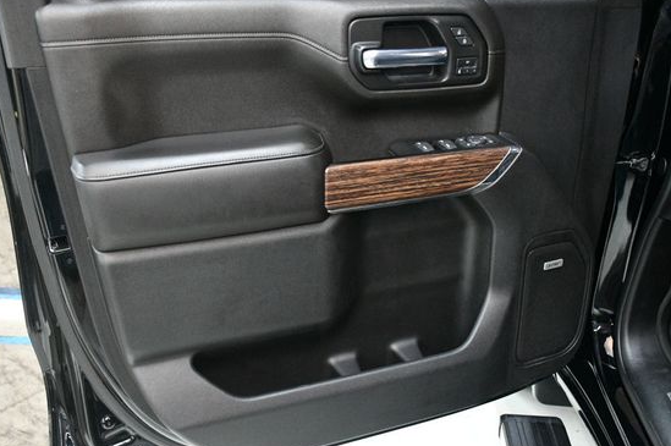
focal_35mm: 35
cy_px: 214
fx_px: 652
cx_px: 320
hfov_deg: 54.5
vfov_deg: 37.8
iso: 4000
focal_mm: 20
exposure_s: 1/60
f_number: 3.5
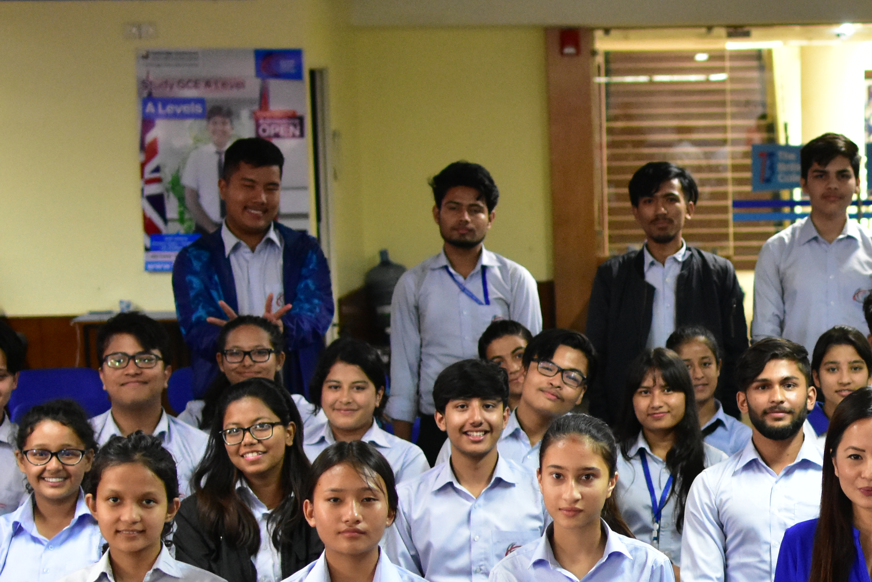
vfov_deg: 12.1
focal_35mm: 112
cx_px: 901
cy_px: 561
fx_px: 2714
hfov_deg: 17.8
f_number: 2.8
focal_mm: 35
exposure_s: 1/125
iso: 3200
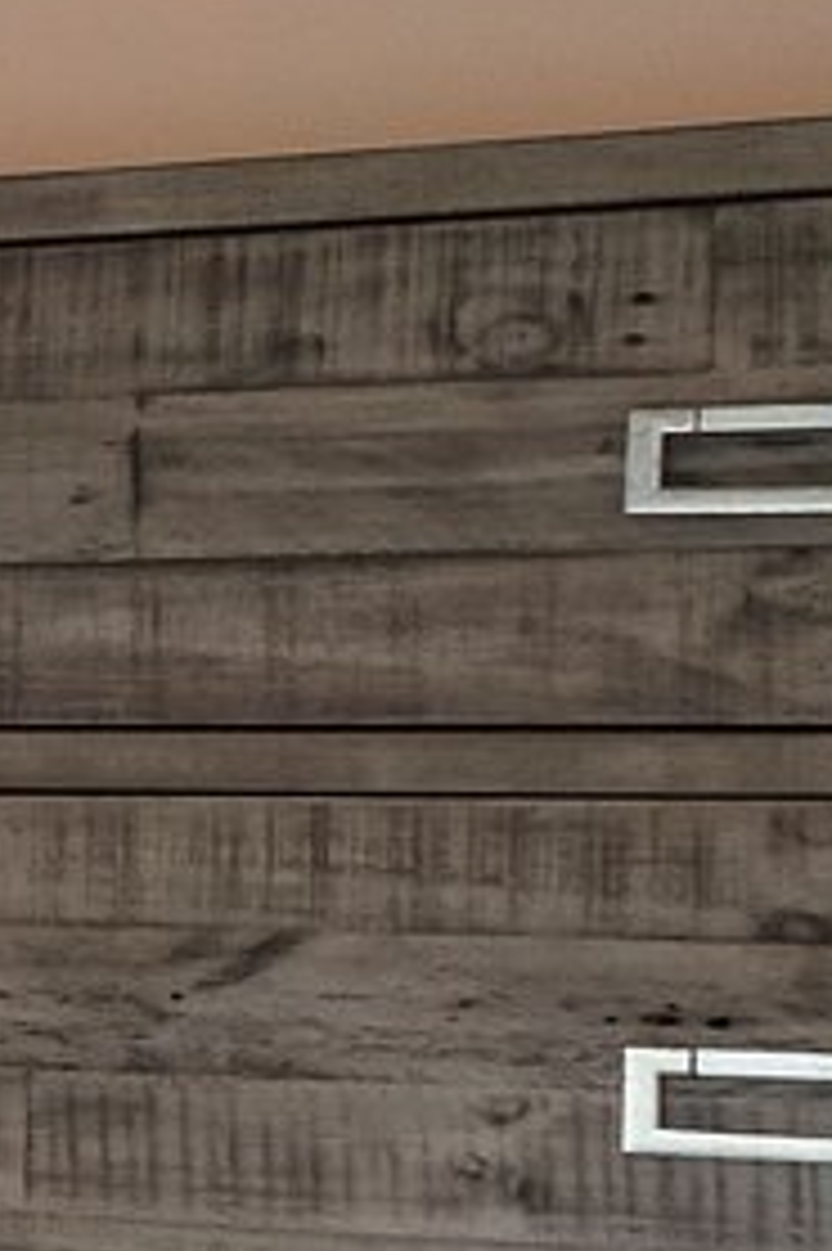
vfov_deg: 17.3
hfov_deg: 5.8
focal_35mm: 118
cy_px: 776
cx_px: -3715
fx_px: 4095
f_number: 8
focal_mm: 16
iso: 640
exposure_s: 1/125
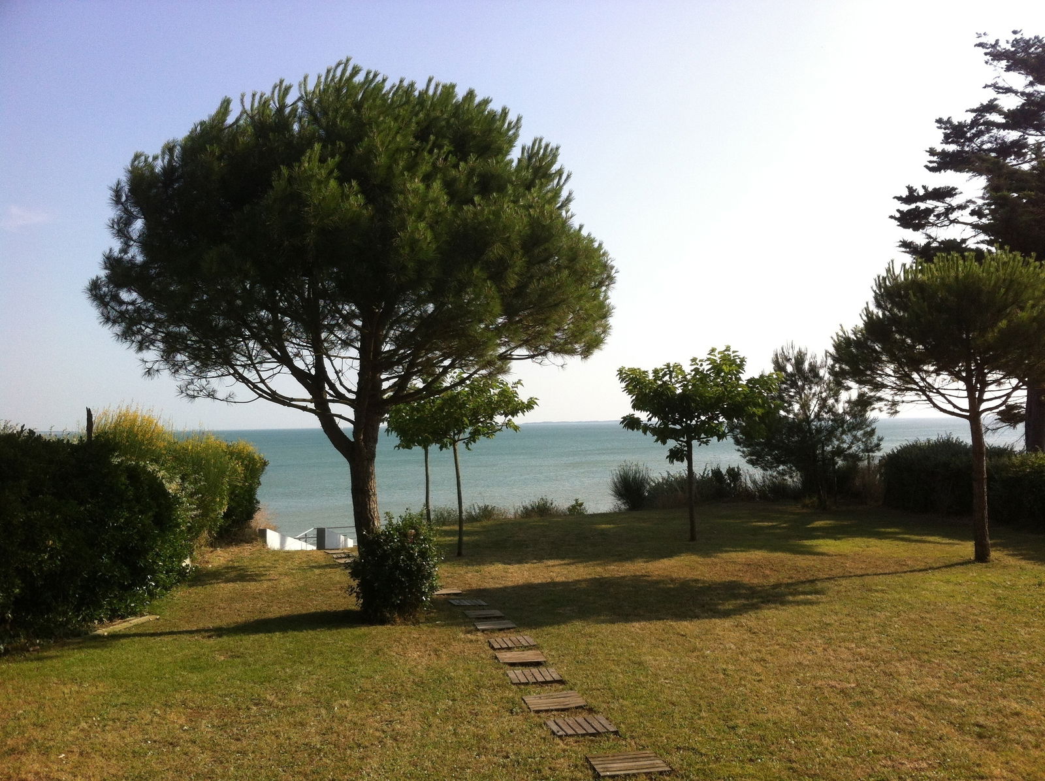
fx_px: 1055
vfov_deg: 40.6
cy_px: 390
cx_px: 522
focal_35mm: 35
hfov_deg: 52.7
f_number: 2.8
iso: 80
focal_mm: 3.85
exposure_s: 1/1077
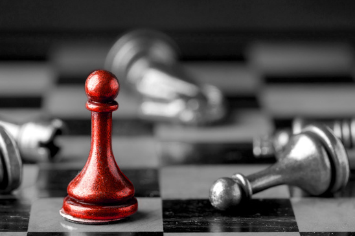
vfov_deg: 7.3
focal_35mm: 187
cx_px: 102
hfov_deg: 11.0
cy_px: 63
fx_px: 1843
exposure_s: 1/3.33
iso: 100
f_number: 5.6
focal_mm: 100
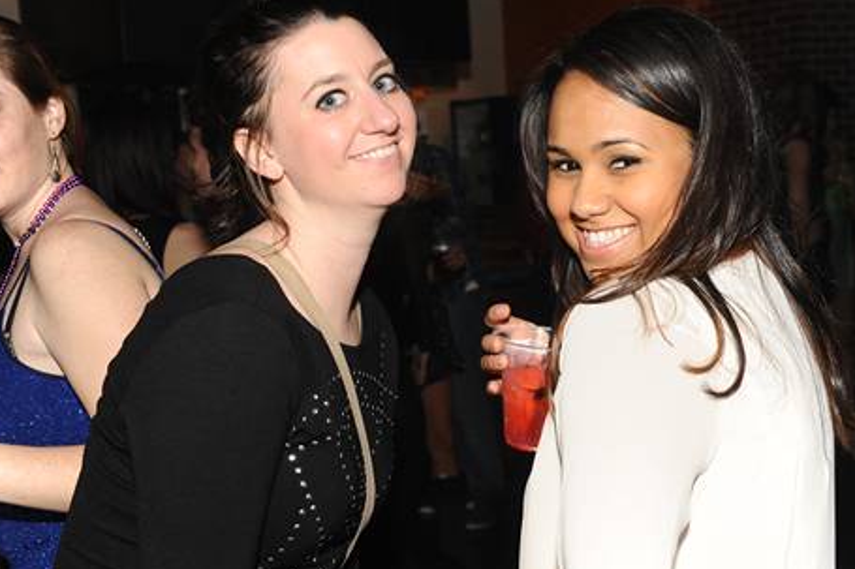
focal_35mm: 58
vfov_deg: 23.4
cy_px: 278
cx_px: 457
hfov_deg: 34.5
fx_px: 1377
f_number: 6.7
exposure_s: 1/250
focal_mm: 48
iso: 1600
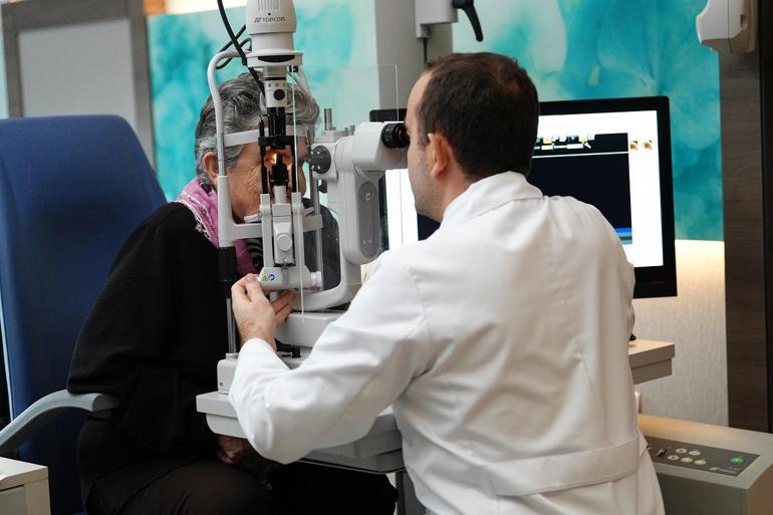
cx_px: 386
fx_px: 1503
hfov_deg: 28.8
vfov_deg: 19.4
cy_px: 258
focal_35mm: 70
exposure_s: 1/80
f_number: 2.8
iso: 1000
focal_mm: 70
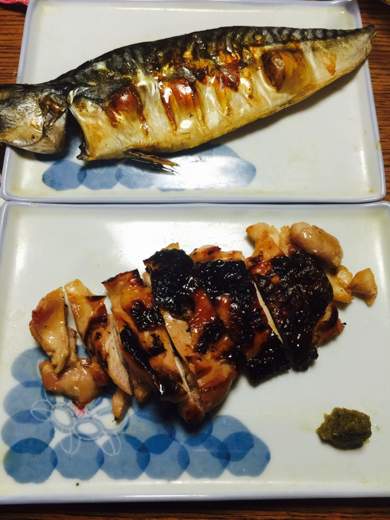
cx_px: 195
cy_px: 260
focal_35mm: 29
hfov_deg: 48.2
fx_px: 436
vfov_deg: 61.7
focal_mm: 4.15
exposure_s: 1/15
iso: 64
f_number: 2.2
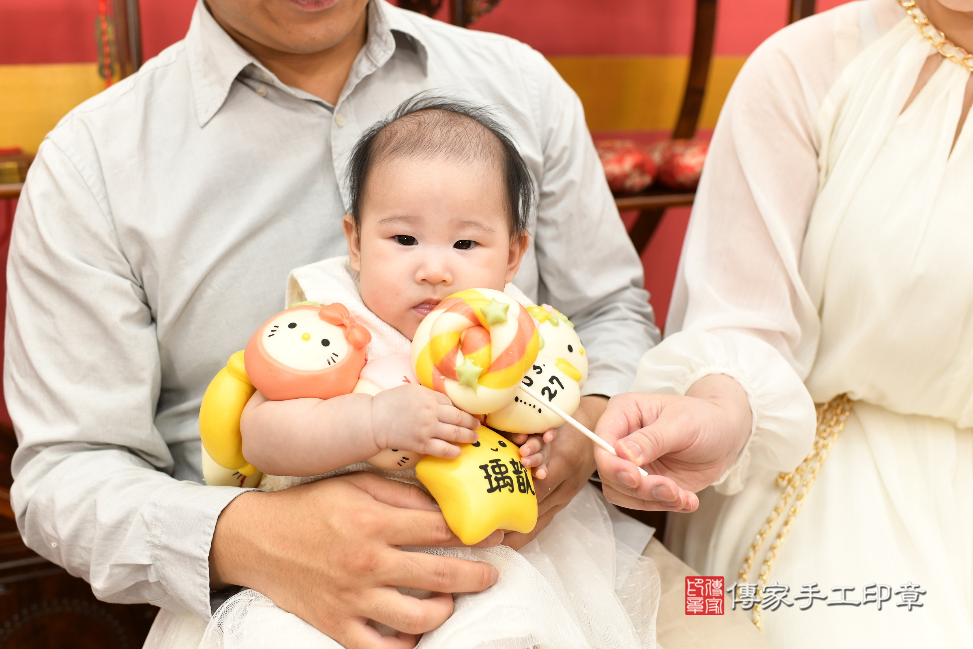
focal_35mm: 35
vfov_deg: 37.9
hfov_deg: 54.4
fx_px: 946
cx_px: 486
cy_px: 324
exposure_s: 1/200
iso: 800
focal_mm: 35
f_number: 4.5
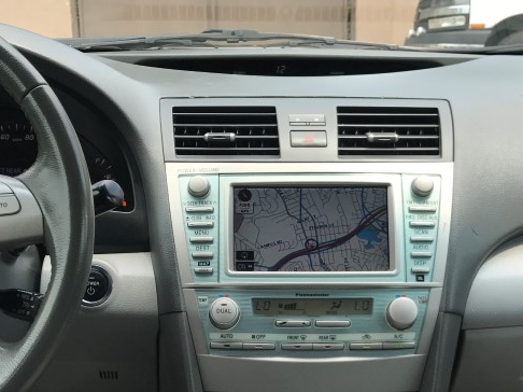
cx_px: 265
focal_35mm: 59
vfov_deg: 24.4
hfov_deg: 32.7
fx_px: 891
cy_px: 311
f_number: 1.8
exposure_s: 1/523
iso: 20
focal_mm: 3.99
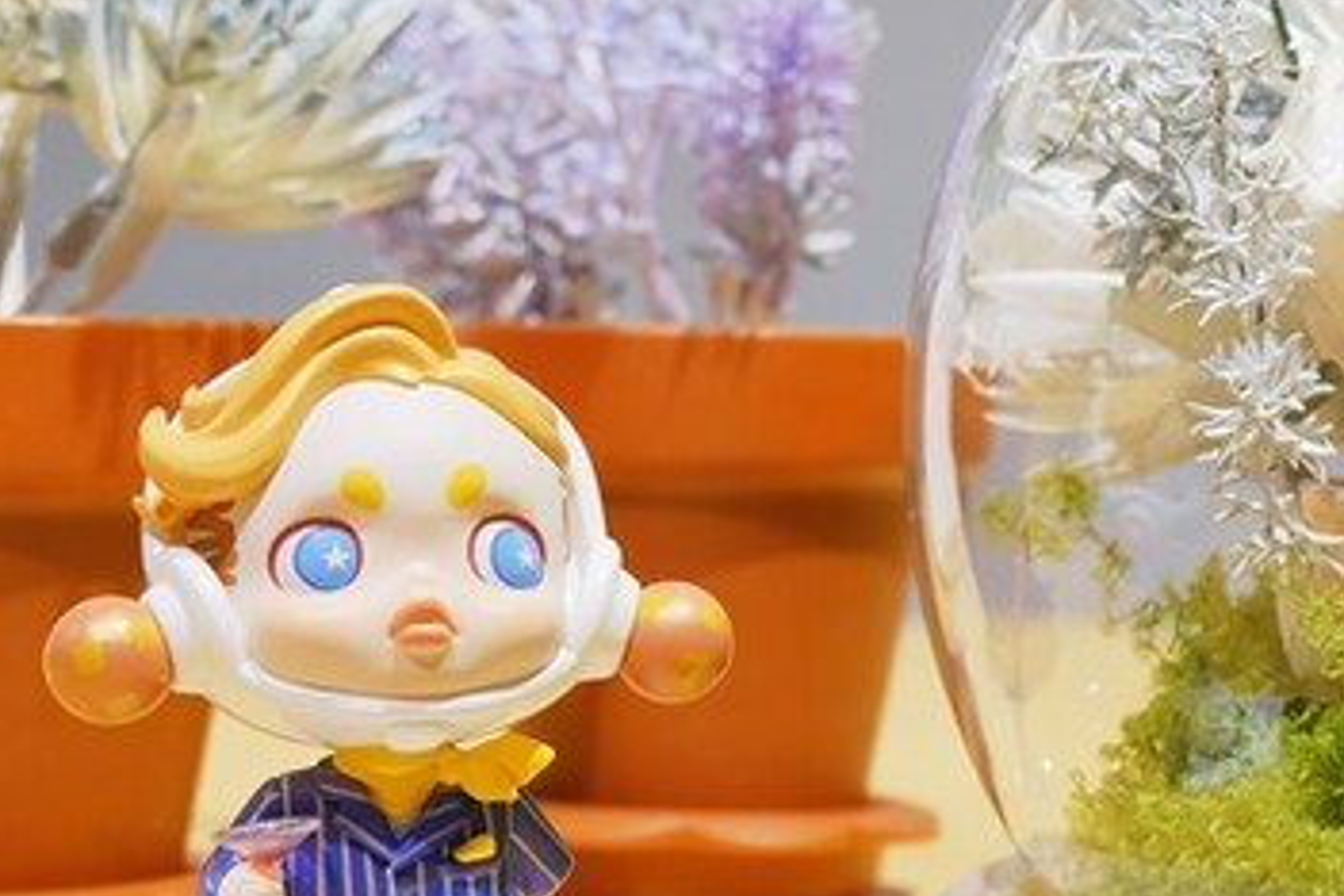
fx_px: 3882
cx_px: 1198
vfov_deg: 13.2
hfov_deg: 19.3
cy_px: 456
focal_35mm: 104
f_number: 5.6
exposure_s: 1/26
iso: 320
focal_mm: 28.8
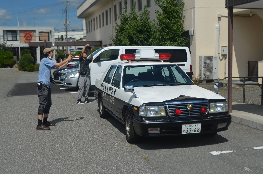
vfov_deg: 28.0
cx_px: 132
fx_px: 350
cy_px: 87
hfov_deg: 41.2
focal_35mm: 48
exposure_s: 1/350
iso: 100
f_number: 9.5
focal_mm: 32
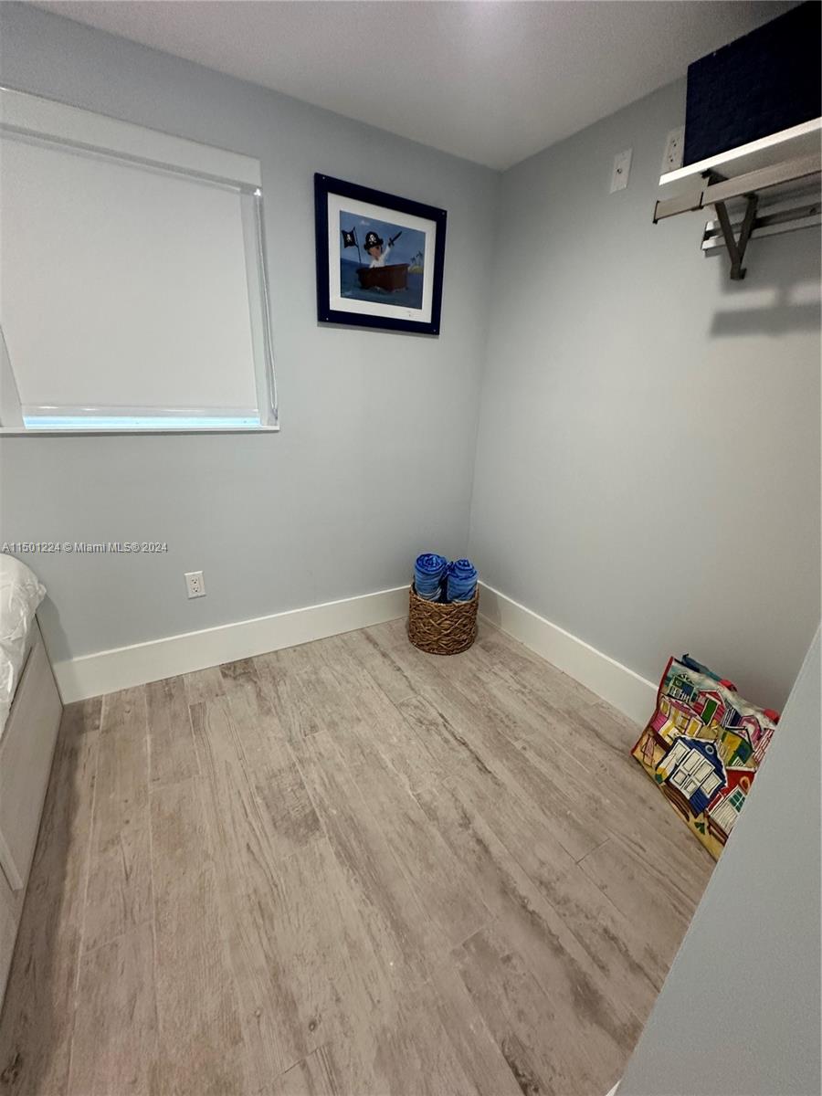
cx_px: 411
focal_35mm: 14
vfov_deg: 102.1
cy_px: 548
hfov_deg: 85.7
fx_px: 443
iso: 250
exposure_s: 1/120
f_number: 2.2
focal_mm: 2.22
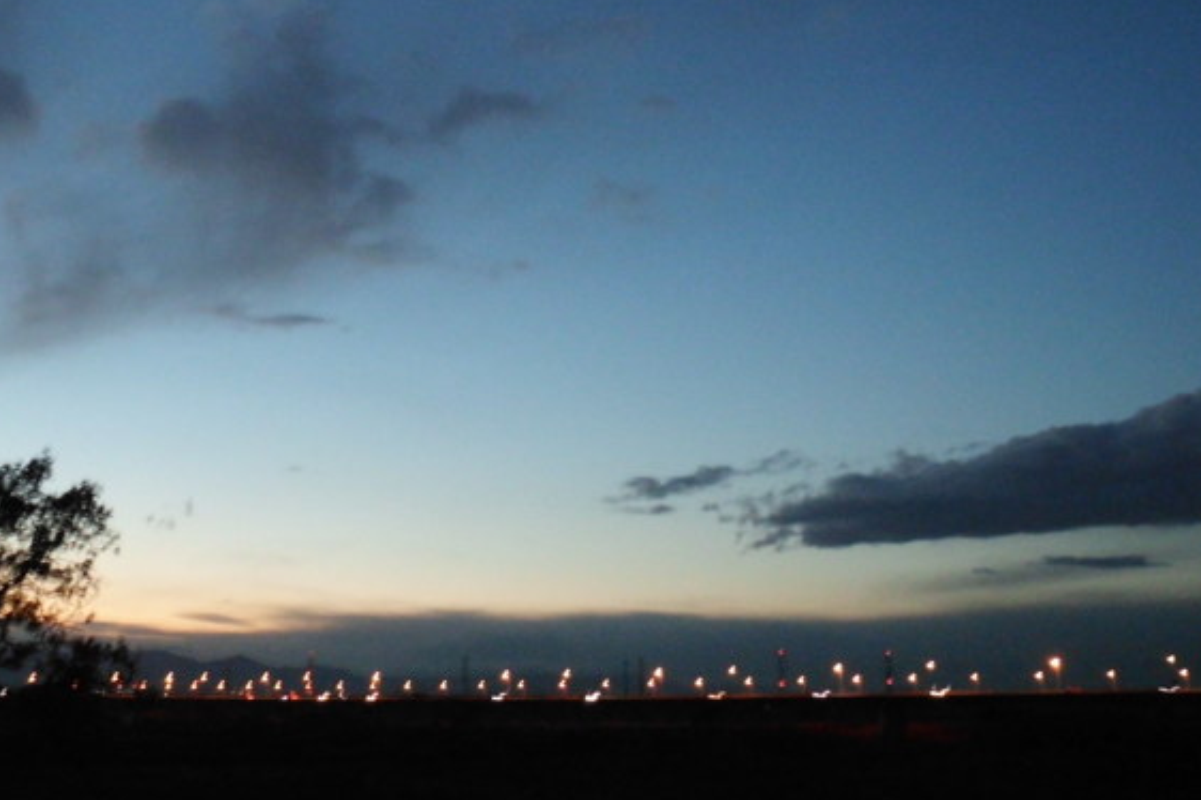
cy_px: 216
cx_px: 370
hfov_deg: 38.3
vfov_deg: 26.2
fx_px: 1700
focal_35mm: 51
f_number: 3.3
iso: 400
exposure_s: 1/3
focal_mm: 5
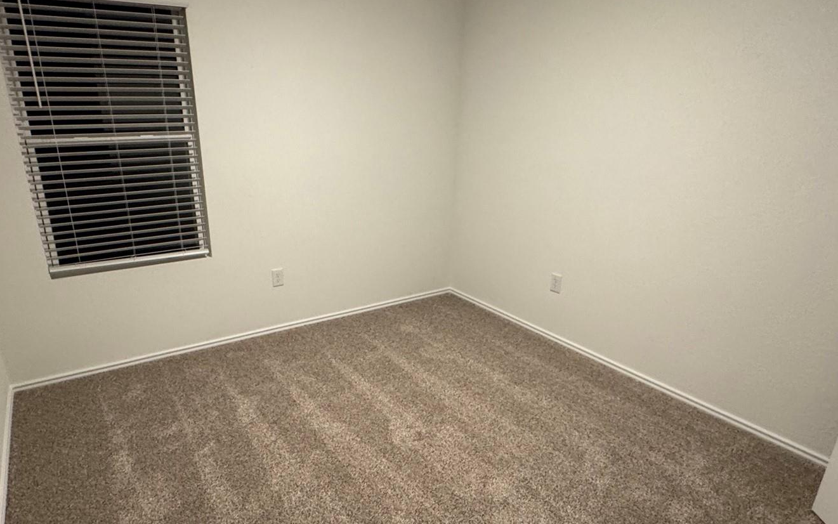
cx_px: 371
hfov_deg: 76.9
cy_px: 291
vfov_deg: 52.9
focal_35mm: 23
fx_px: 525
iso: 400
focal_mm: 2.22
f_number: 2.2
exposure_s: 1/60
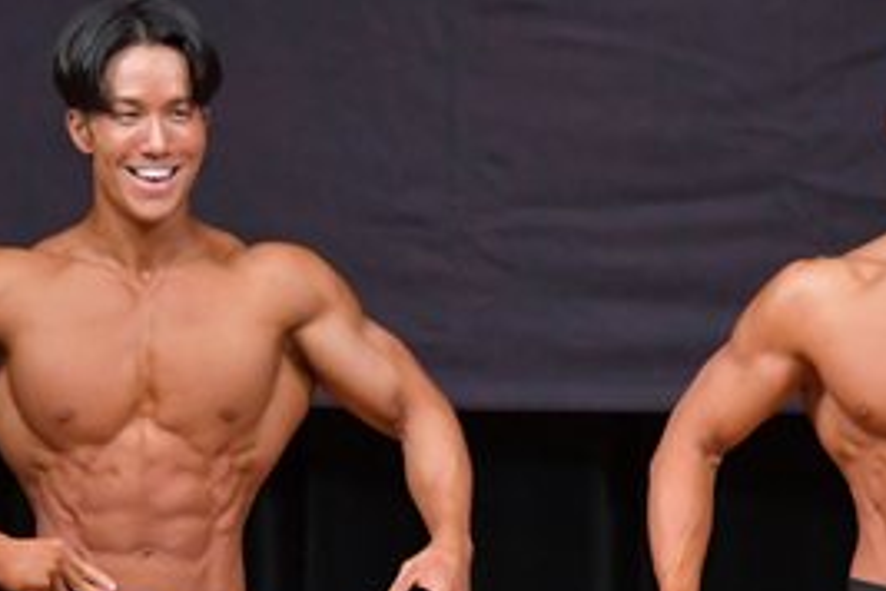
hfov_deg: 2.5
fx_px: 20327
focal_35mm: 826
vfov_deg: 1.7
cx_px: 347
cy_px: 691
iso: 5000
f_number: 5.6
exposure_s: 1/400
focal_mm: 190
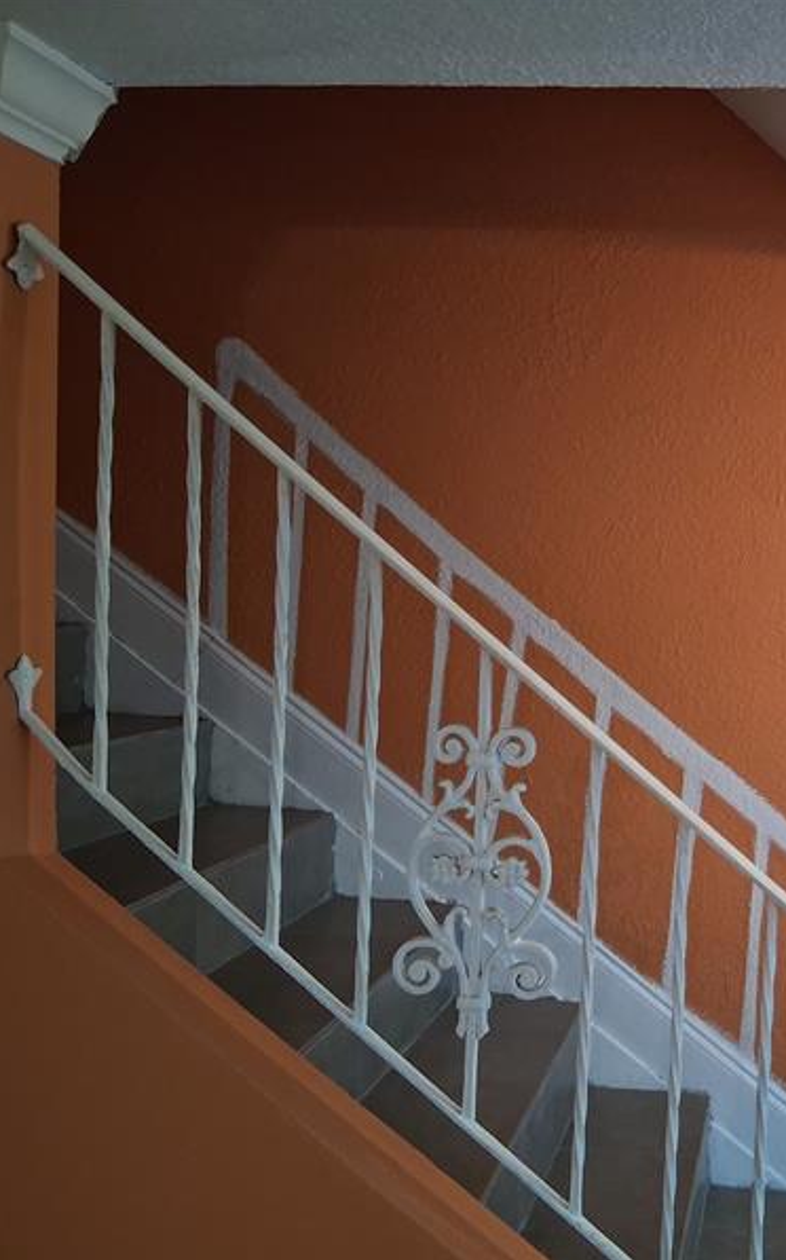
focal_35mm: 37
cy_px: 628
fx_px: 1269
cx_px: 805
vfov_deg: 52.8
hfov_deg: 31.5
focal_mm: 3.98
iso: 500
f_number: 1.8
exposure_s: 1/60
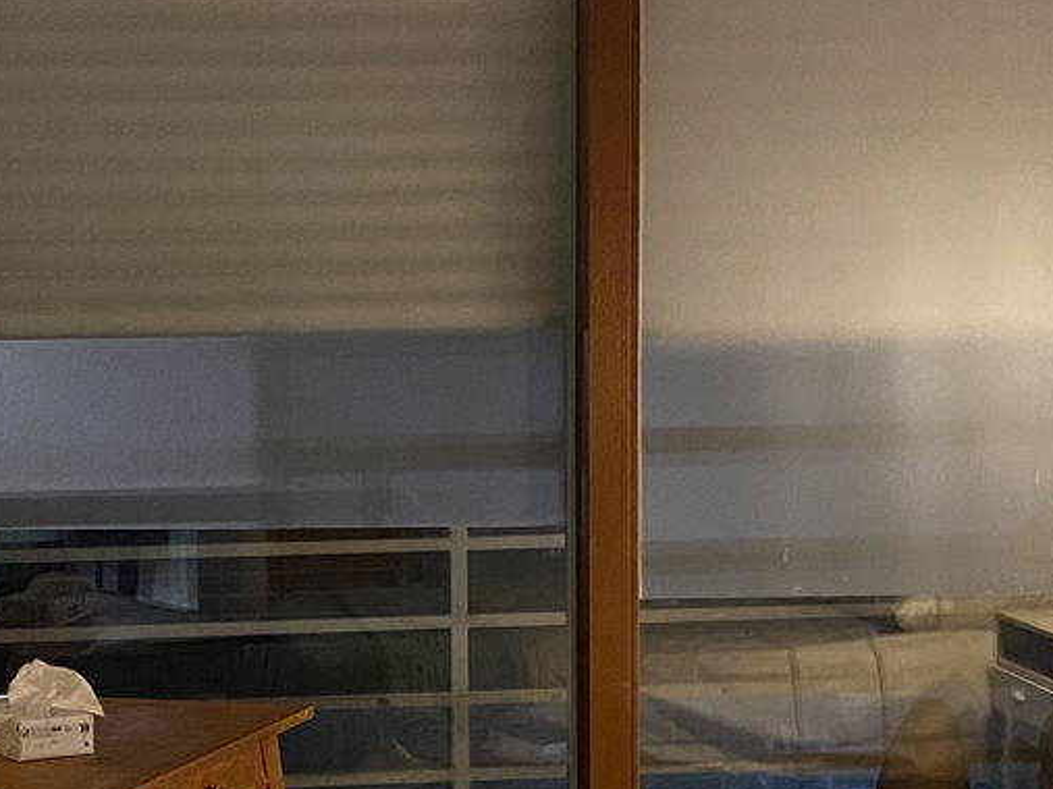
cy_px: 635
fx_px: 2494
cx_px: 403
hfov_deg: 23.8
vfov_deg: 17.8
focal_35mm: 82
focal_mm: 4.25
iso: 640
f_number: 1.8
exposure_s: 1/25
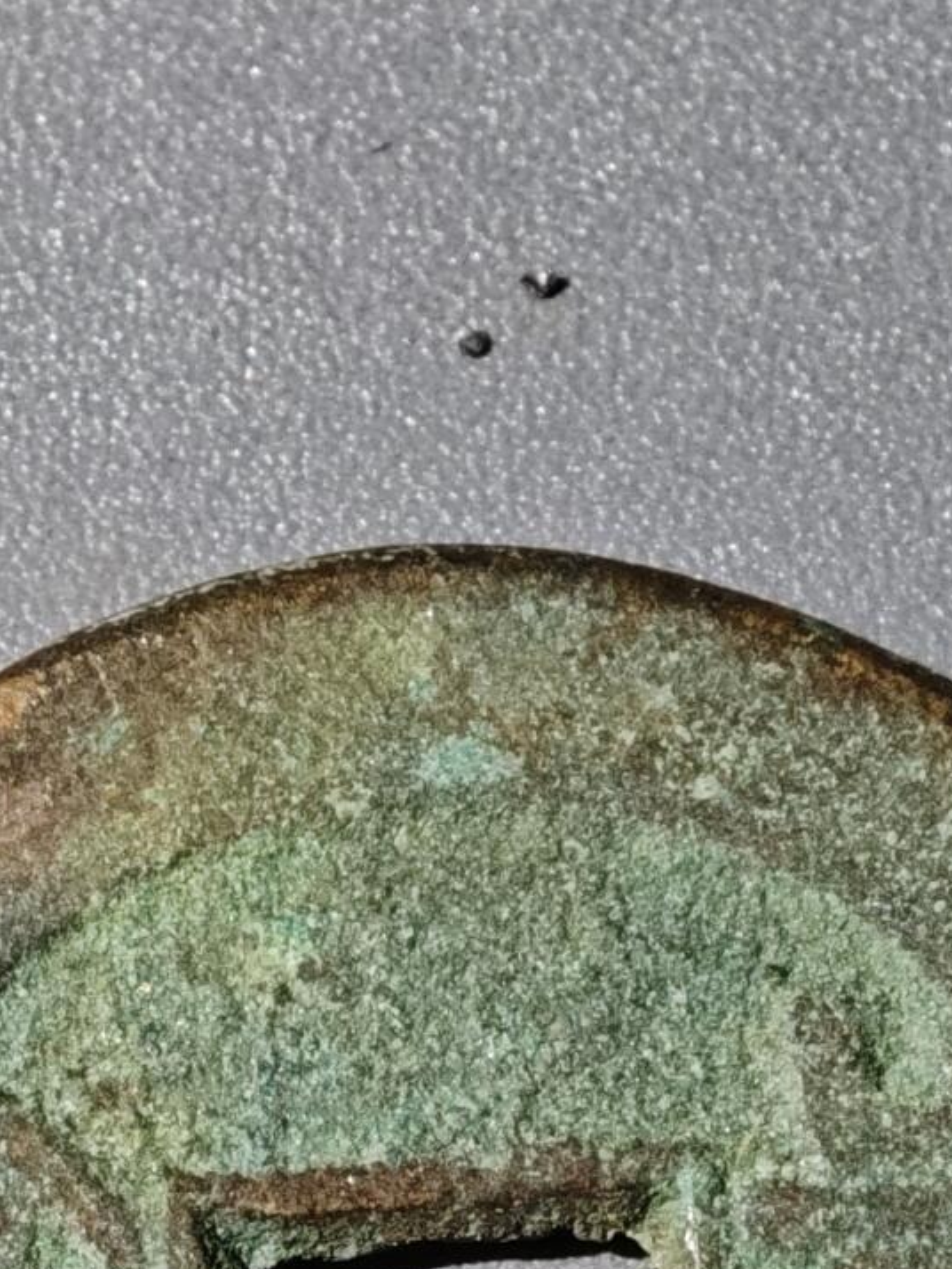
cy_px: 1358
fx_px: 9418
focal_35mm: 257
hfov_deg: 5.8
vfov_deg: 7.7
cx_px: 499
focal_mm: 9
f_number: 2
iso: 250
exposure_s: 1/100
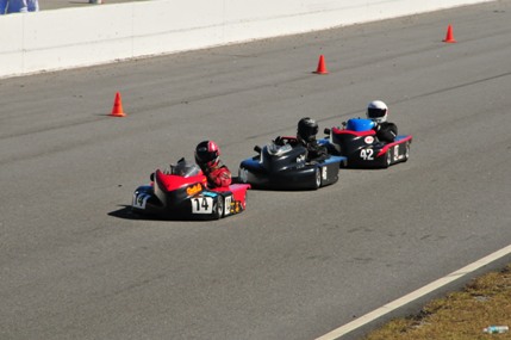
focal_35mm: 300
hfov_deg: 6.9
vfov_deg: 4.6
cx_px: 256
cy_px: 170
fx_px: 4253
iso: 800
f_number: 16
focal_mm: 200
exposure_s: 1/1000
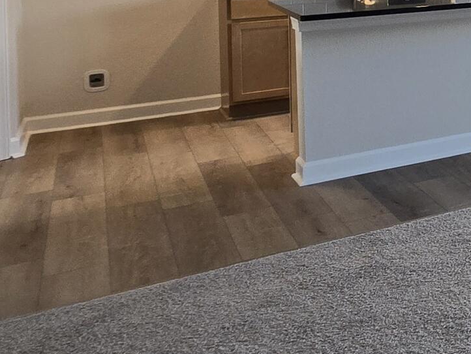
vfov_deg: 24.1
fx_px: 735
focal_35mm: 54
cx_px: 874
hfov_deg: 21.2
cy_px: -94
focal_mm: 2.2
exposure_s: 1/60
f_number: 2.2
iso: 64
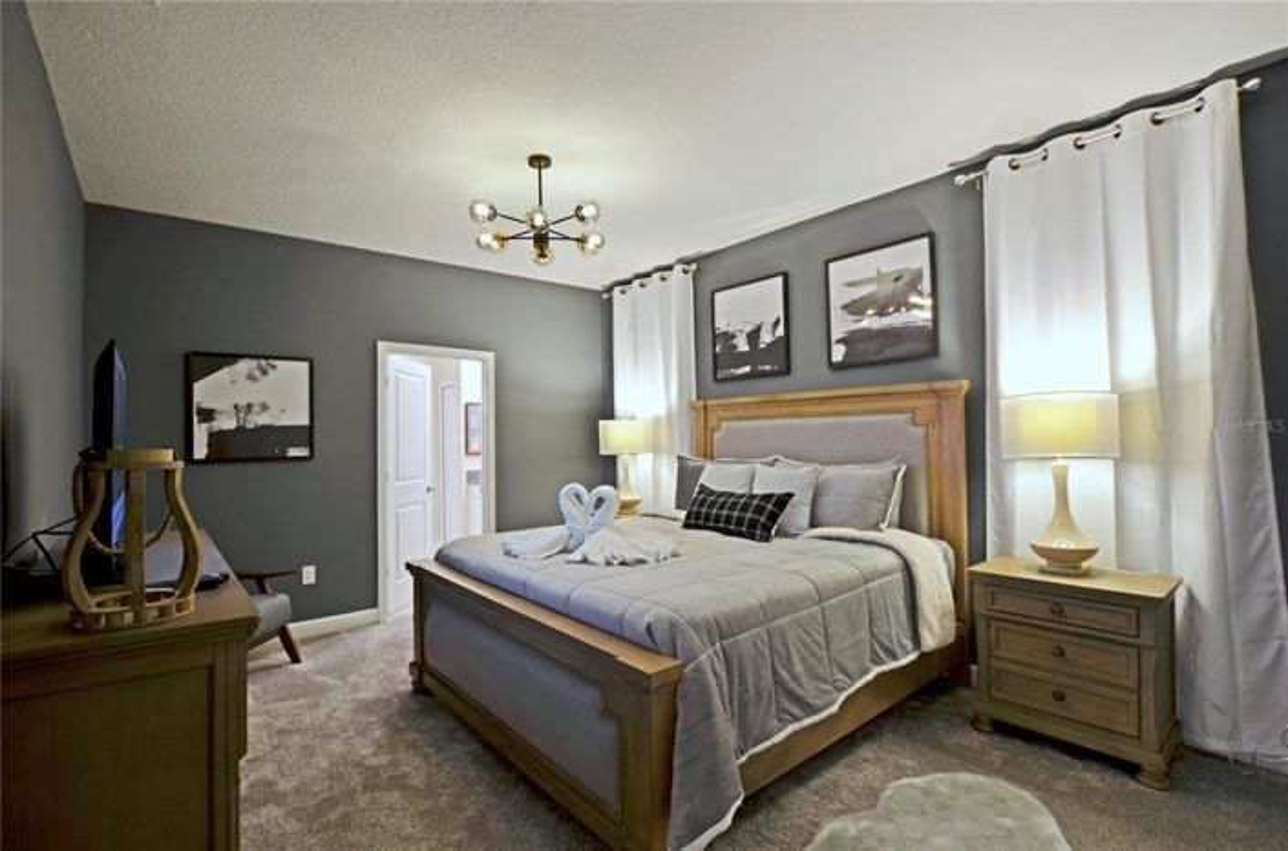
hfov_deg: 100.5
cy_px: 426
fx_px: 535
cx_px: 644
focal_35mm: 15
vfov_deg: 77.0
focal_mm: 10
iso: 110
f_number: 4.5
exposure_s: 1/6
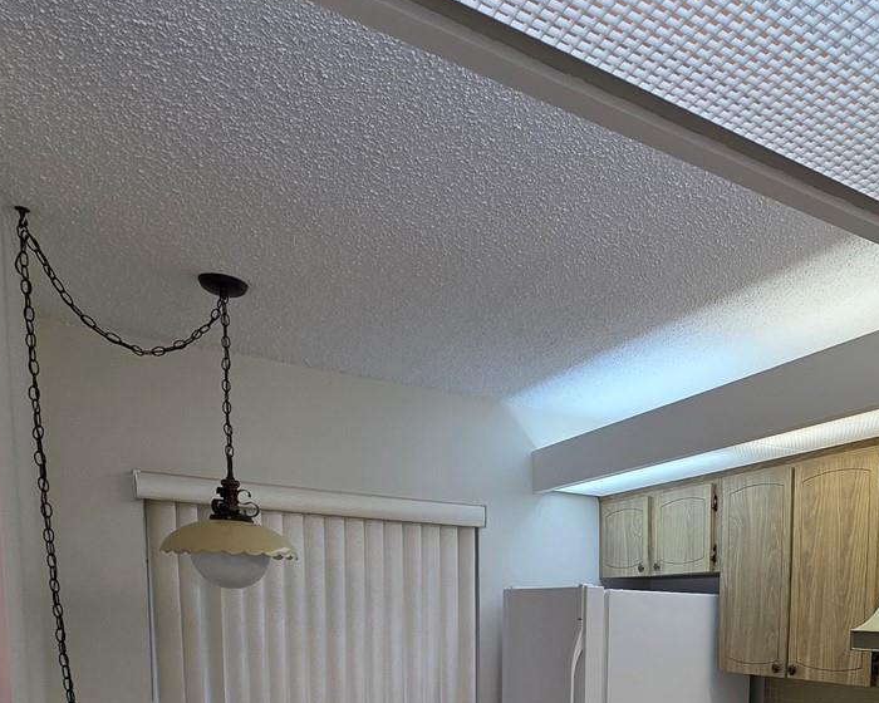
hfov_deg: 57.3
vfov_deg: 43.2
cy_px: 698
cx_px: 663
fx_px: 754
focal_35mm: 29
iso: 125
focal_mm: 2.2
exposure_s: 1/120
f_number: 1.9
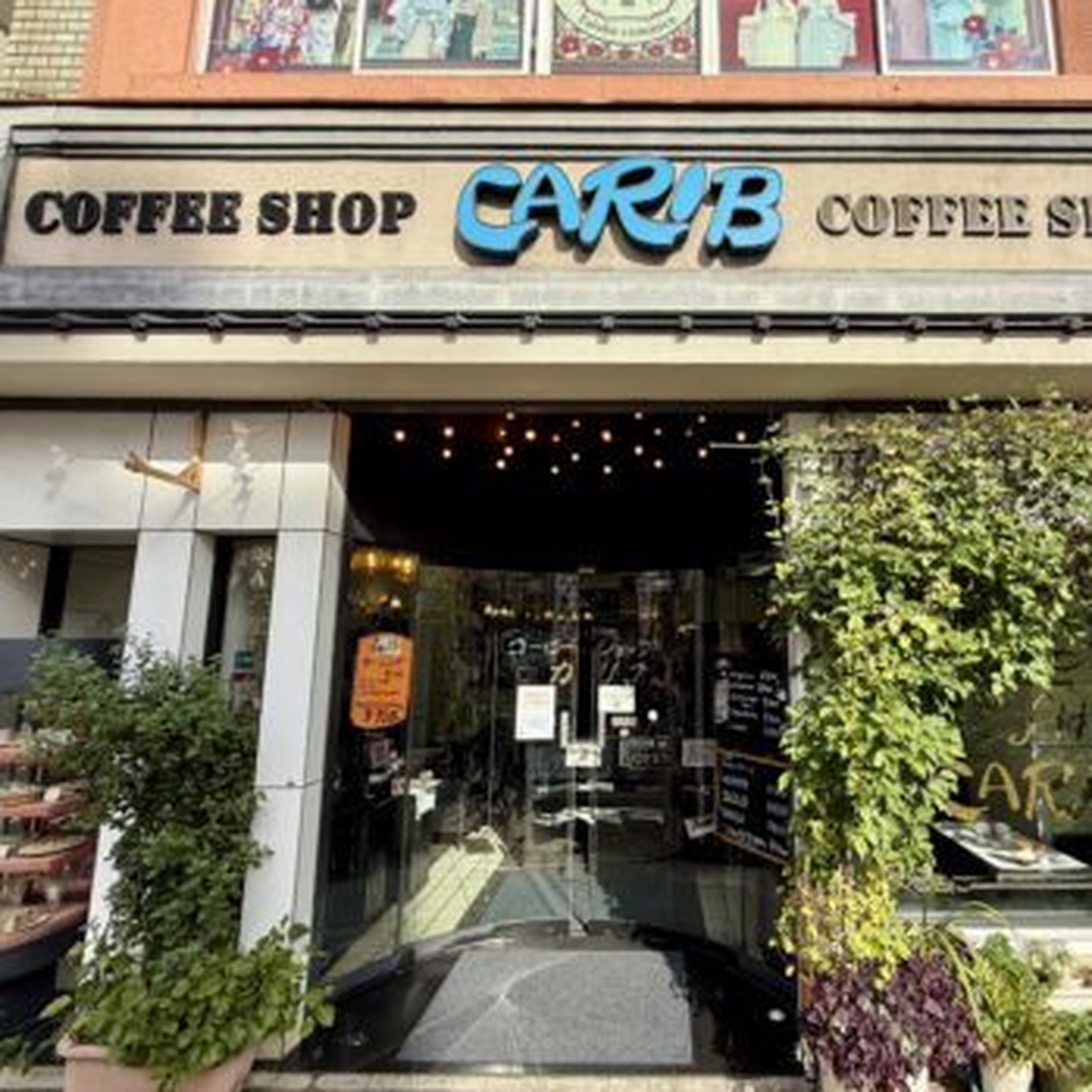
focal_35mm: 17
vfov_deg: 84.0
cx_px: 651
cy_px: 557
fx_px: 607
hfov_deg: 83.0
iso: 64
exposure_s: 1/585
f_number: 2.2
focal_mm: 2.22
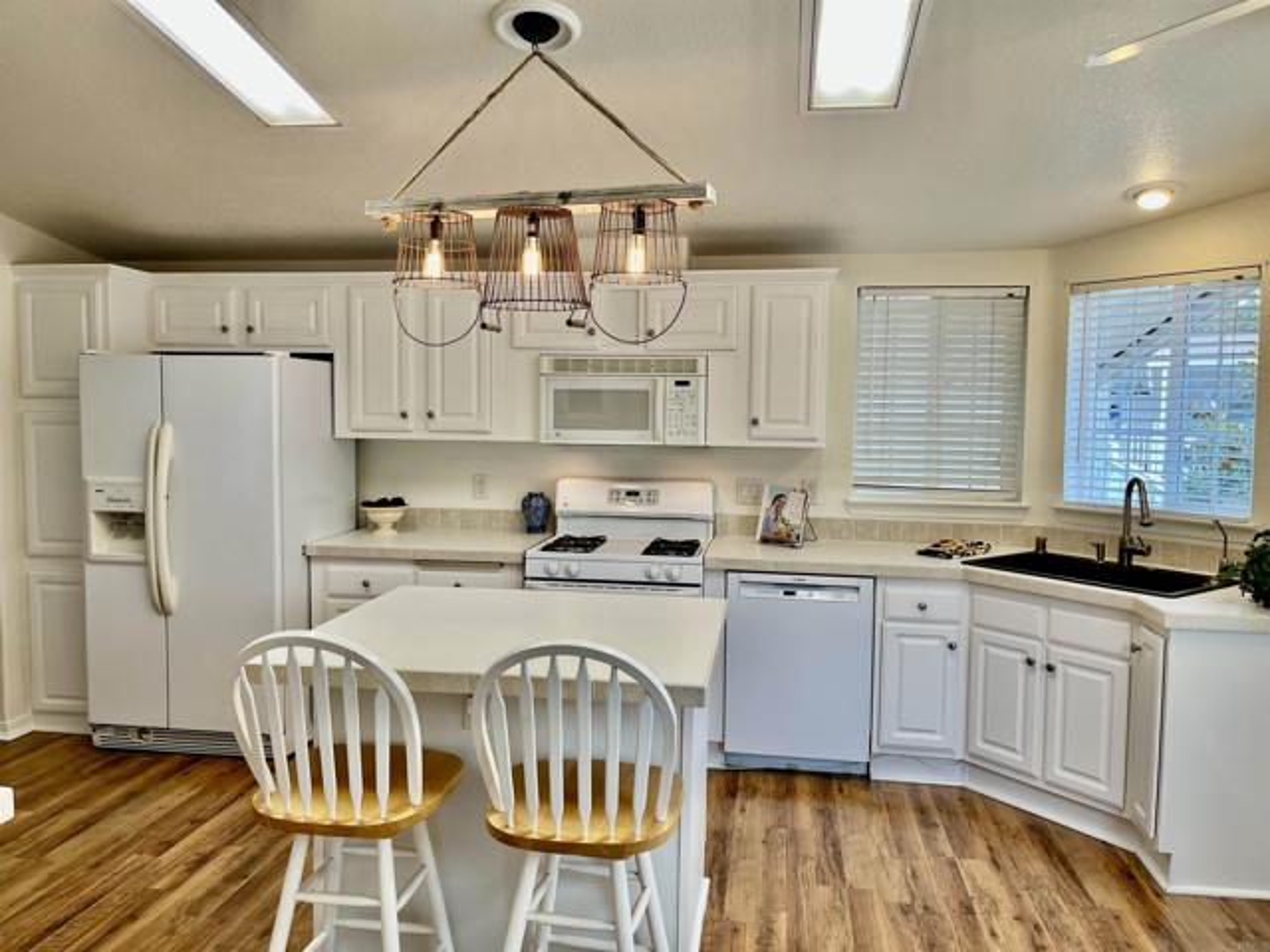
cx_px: 635
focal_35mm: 26
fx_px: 954
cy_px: 476
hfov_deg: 67.3
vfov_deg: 53.1
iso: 80
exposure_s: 1/120
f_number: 1.6
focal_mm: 5.1
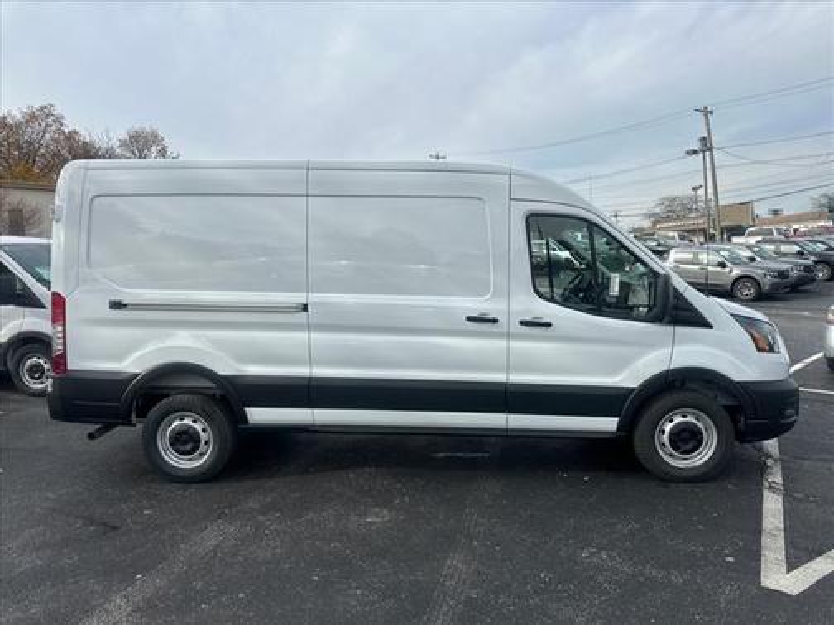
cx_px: 417
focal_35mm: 24
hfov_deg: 71.6
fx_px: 578
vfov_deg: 56.8
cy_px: 312
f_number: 1.78
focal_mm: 6.86
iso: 80
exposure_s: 1/4348
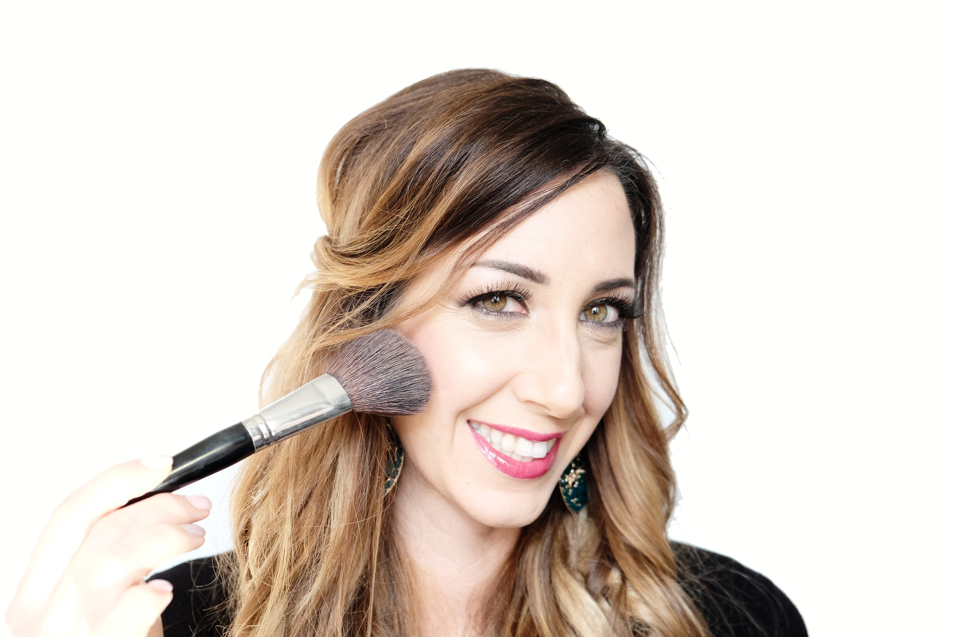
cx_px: 478
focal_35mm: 40
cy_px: 318
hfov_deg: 48.5
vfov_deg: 33.4
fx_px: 1061
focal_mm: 26.5
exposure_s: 1/125
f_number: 3.2
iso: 800
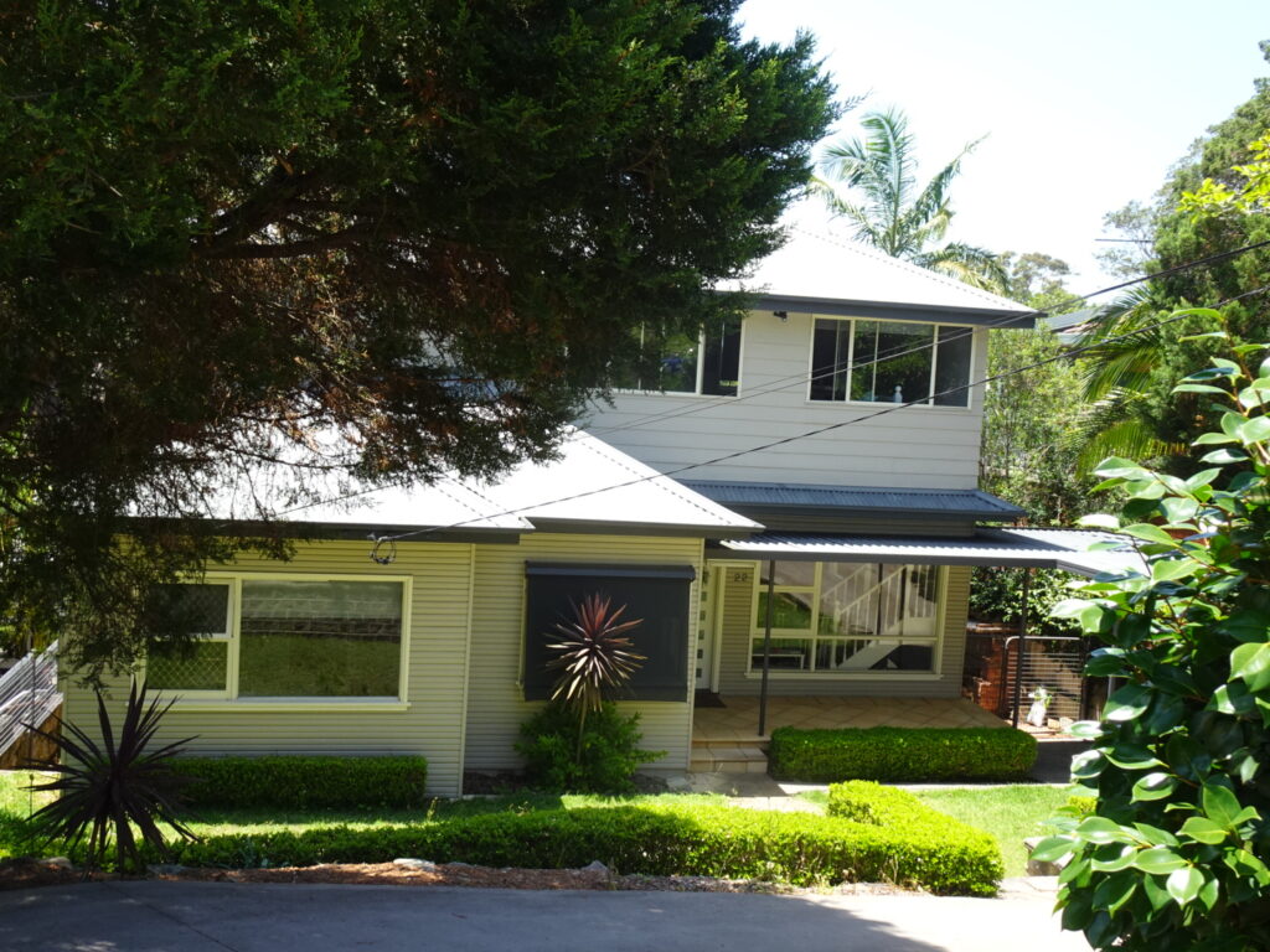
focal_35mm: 35
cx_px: 635
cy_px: 476
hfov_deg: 52.6
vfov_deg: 40.7
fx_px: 1284
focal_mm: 5.9
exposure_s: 1/200
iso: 80
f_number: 4
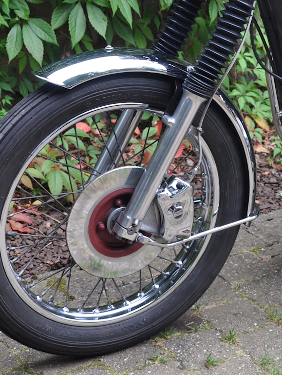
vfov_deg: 16.1
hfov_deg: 12.1
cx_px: 297
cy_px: 59
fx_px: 1313
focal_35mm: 121
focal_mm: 32
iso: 200
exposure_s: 1/50
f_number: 7.1
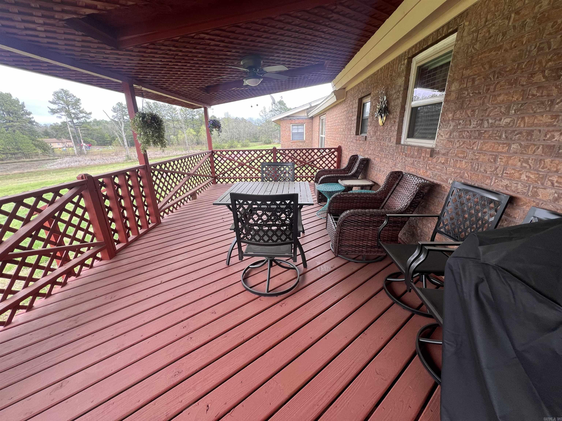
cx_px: 281
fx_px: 211
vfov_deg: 89.9
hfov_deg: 106.2
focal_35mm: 13
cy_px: 210
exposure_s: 1/99
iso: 50
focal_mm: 1.57
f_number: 1.8
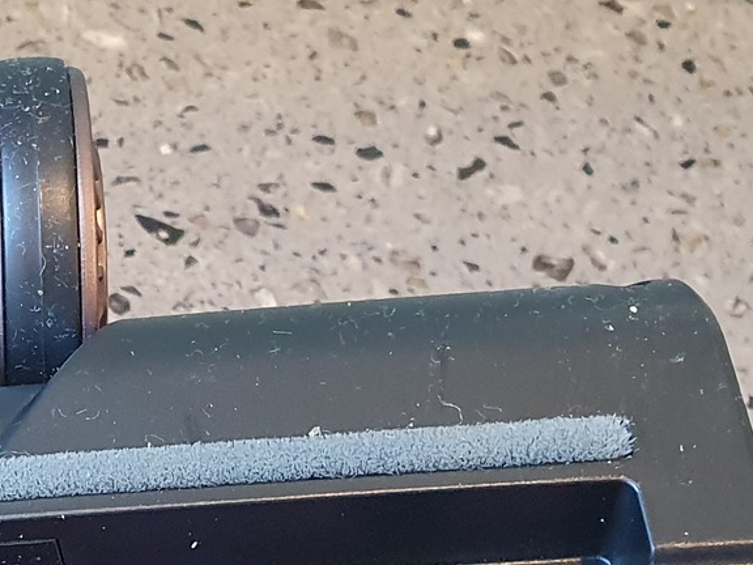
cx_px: -244
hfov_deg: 19.7
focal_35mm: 91
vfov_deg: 15.6
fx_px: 1980
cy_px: 680
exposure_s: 1/50
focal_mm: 4.32
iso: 500
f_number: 2.4
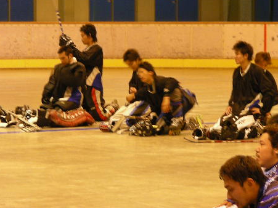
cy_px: 70
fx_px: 1686
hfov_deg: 9.4
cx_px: 174
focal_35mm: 210
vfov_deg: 7.1
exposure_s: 1/15
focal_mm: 24.7
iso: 202
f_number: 3.5
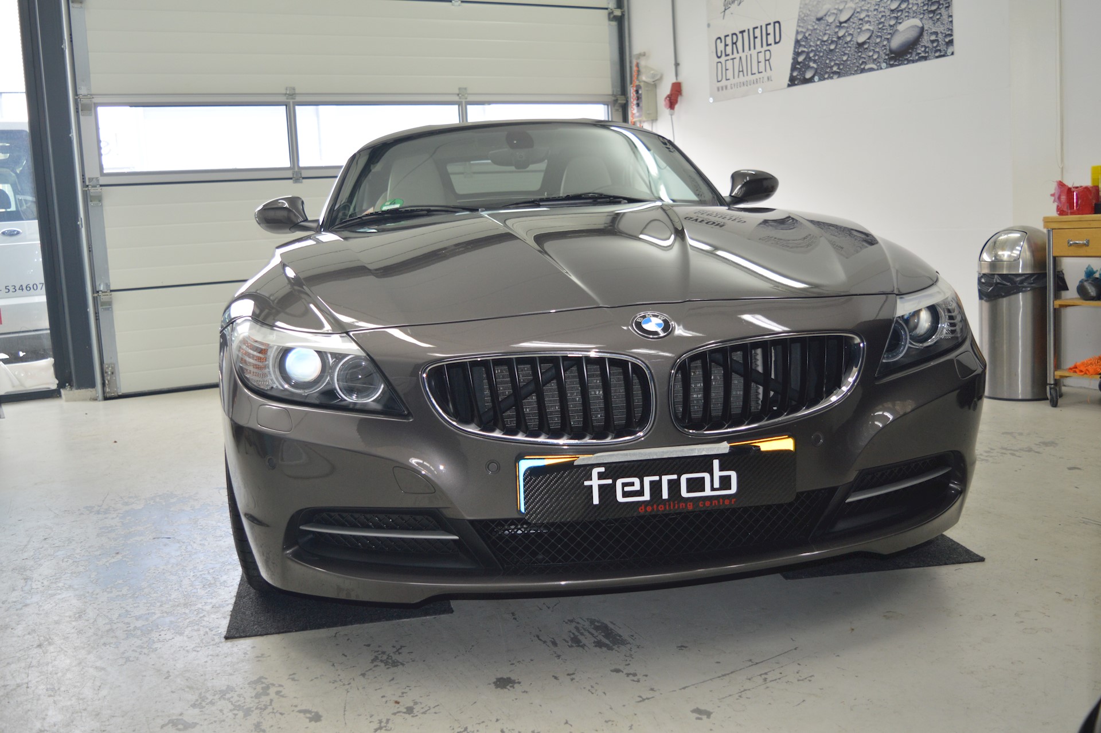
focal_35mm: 36
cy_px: 366
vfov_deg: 36.8
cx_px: 550
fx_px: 1100
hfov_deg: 53.2
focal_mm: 24
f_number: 4
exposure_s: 1/80
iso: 400
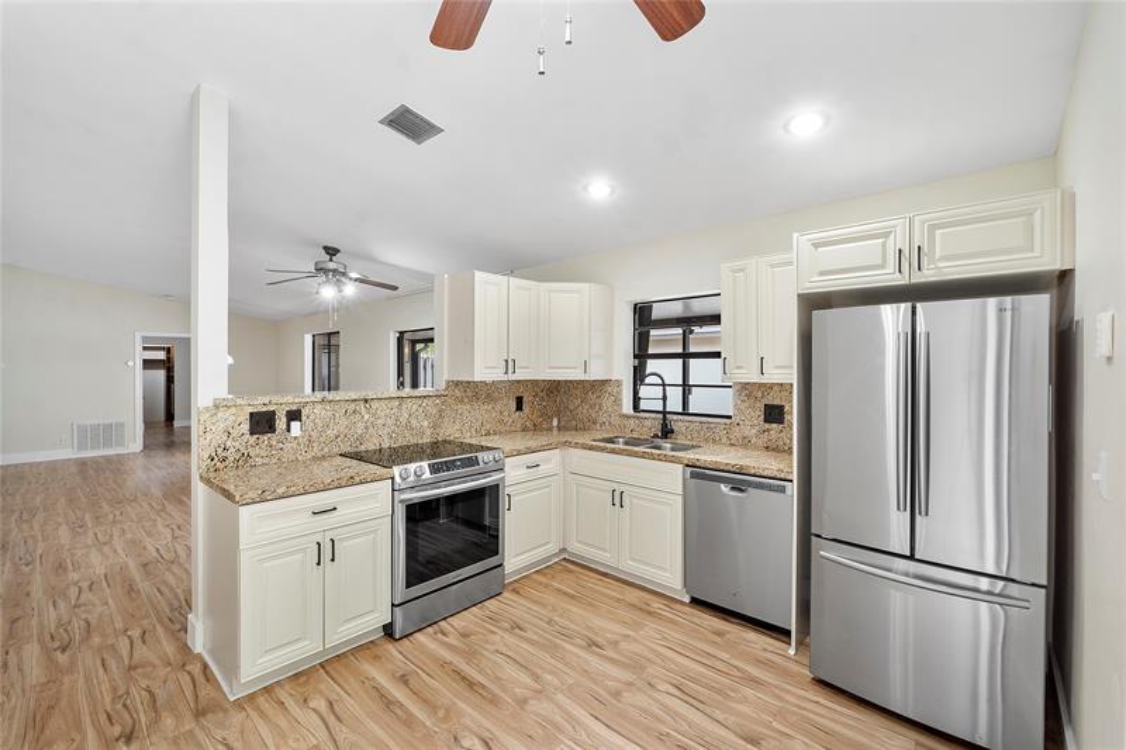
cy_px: 375
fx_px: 469
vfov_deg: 77.3
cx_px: 563
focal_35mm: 15
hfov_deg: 100.4
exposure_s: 1/2
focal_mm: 10
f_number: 11
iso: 100
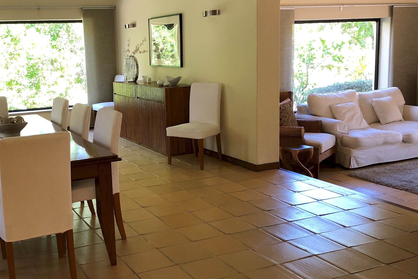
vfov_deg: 31.9
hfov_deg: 45.3
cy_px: 129
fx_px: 488
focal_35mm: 42
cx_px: 122
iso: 160
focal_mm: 4
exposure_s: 1/100
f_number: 1.8
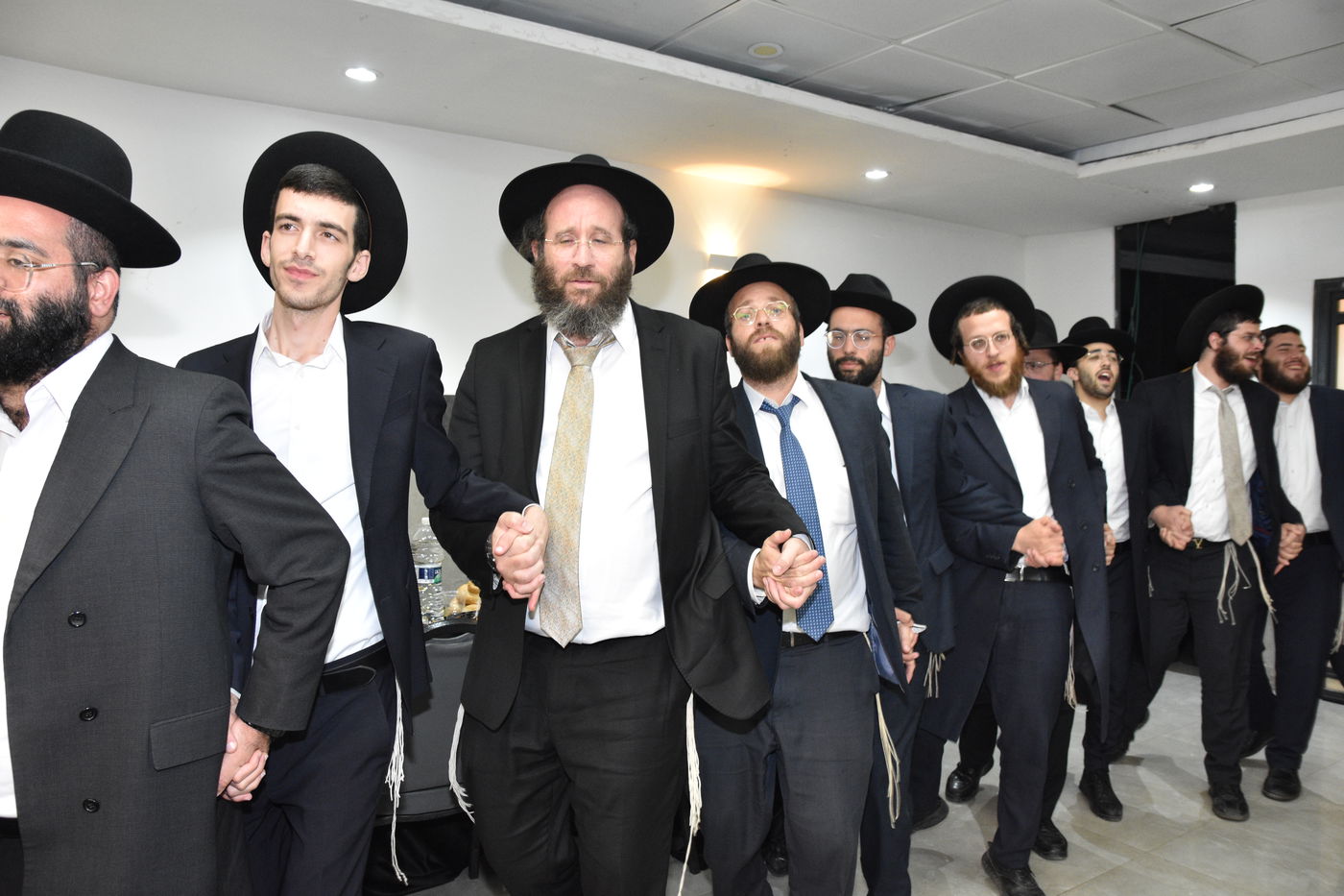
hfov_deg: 70.4
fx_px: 952
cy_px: 448
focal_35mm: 26
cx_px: 672
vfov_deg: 50.4
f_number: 4.5
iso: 1600
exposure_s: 1/160
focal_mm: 17
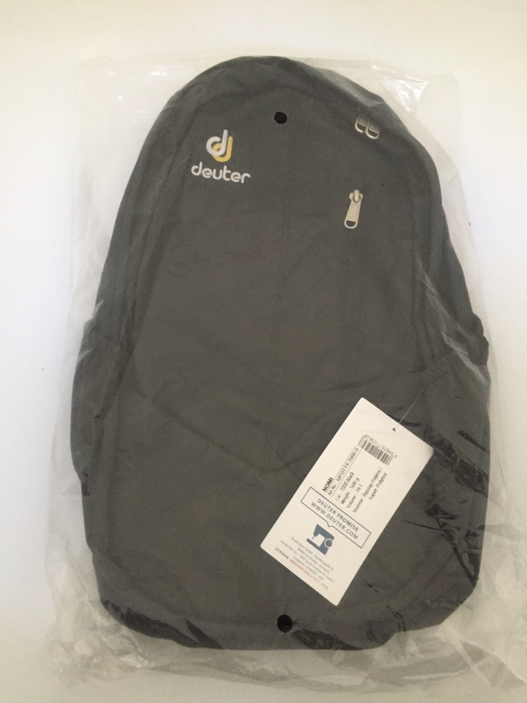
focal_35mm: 29
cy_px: 352
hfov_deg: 48.2
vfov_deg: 61.7
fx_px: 589
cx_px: 264
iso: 250
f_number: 2.2
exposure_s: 1/17
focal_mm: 4.15
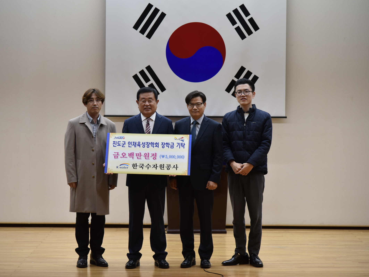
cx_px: 172
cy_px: 139
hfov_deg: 17.3
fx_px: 1215
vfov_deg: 13.0
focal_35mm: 114
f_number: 4
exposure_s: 1/125
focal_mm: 105
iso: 800
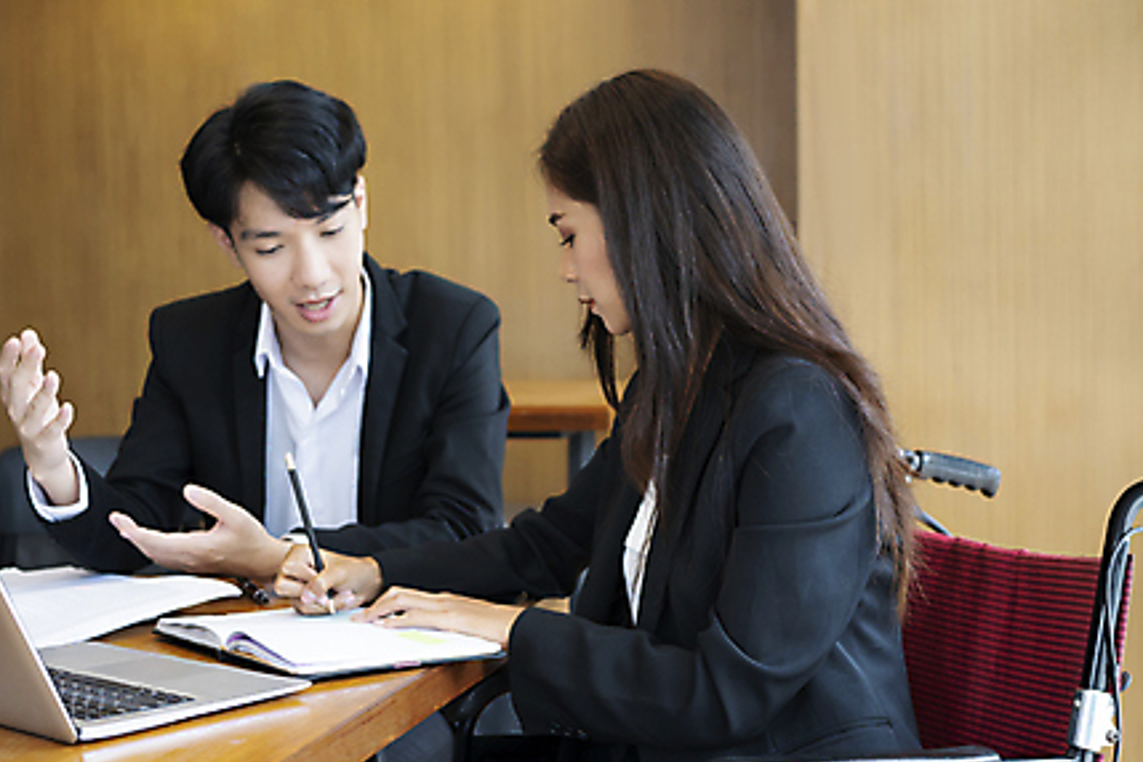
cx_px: 501
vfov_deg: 21.6
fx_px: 2000
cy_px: 410
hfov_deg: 31.9
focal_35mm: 63
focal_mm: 45
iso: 500
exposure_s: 1/200
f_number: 2.8
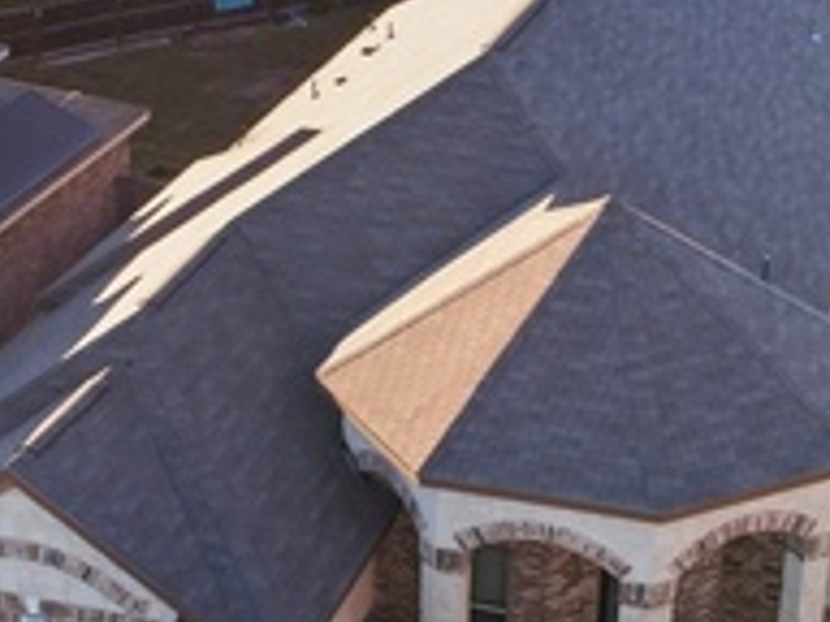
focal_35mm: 80
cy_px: 330
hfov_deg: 24.4
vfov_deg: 18.4
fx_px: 1918
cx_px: 359
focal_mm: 4.5
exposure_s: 1/431
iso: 100
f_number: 2.8
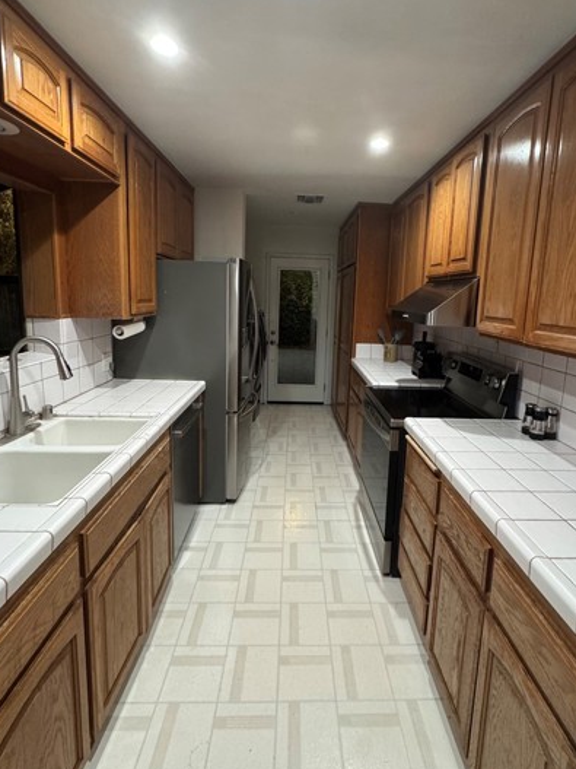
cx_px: 306
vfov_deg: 90.7
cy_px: 346
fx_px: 377
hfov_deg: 74.6
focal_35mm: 17
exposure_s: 1/60
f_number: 2.2
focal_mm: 2.22
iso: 640
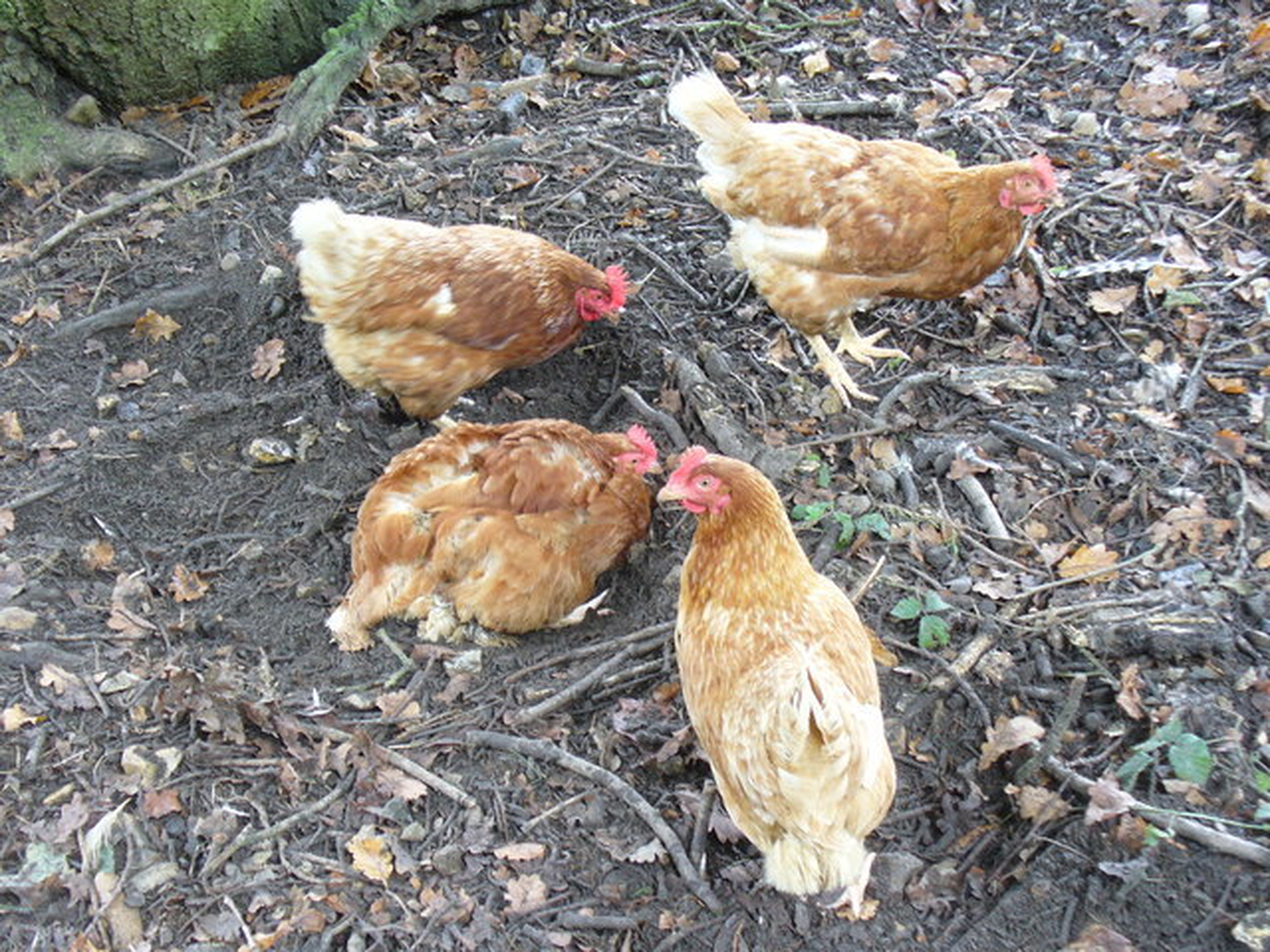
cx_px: 635
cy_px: 476
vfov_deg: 24.4
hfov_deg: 32.2
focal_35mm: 60
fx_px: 2201
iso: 125
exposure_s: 1/25
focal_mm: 9.9
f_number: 3.1
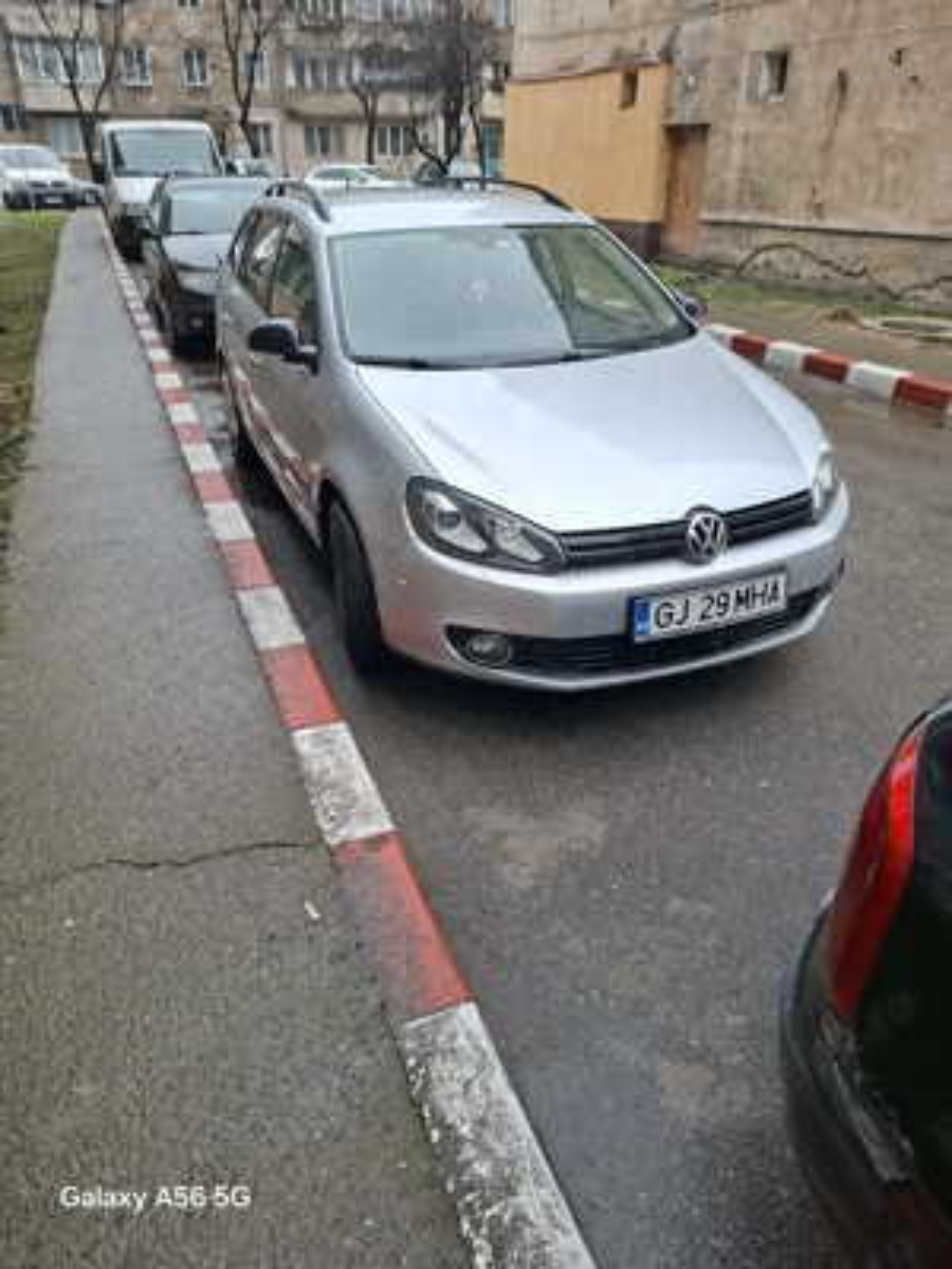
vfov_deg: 73.9
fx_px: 843
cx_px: 476
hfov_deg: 58.9
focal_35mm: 23
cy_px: 634
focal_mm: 5.54
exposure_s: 1/100
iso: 50
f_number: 1.8
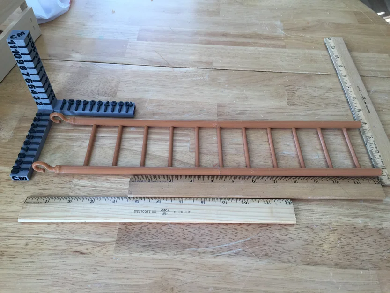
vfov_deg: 48.2
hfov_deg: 61.7
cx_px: 195
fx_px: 327
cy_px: 146
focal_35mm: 29
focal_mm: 4.15
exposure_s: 1/40
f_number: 2.2
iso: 32
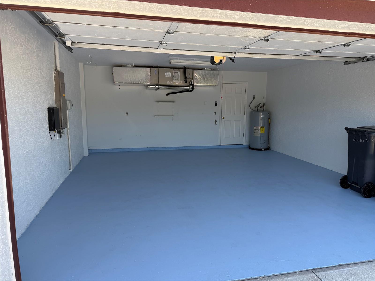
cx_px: 188
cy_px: 140
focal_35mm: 24
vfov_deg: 56.8
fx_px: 260
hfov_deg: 71.6
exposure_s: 1/677
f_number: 1.78
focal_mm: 6.76
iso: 80
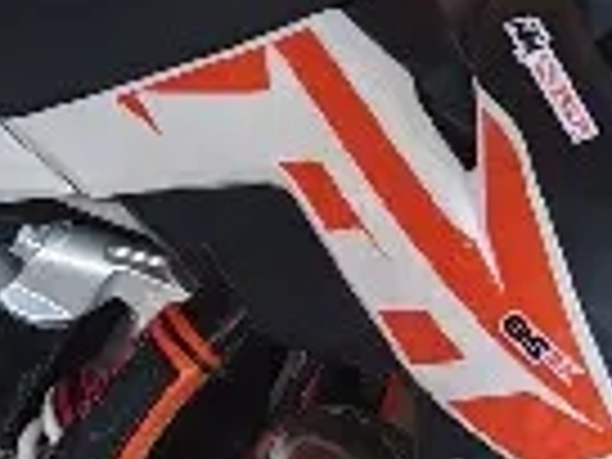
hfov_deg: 9.7
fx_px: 3501
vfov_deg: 7.4
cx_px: 900
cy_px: 526
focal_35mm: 198
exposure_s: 1/100
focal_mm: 5.52
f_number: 1.95
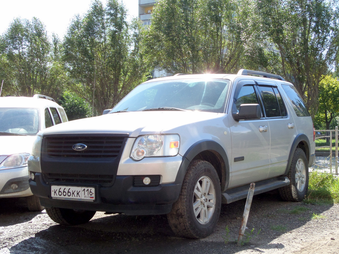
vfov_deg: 27.5
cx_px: 170
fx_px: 519
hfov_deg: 36.2
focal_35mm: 53
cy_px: 127
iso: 80
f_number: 3.8
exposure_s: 1/250
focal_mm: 8.7
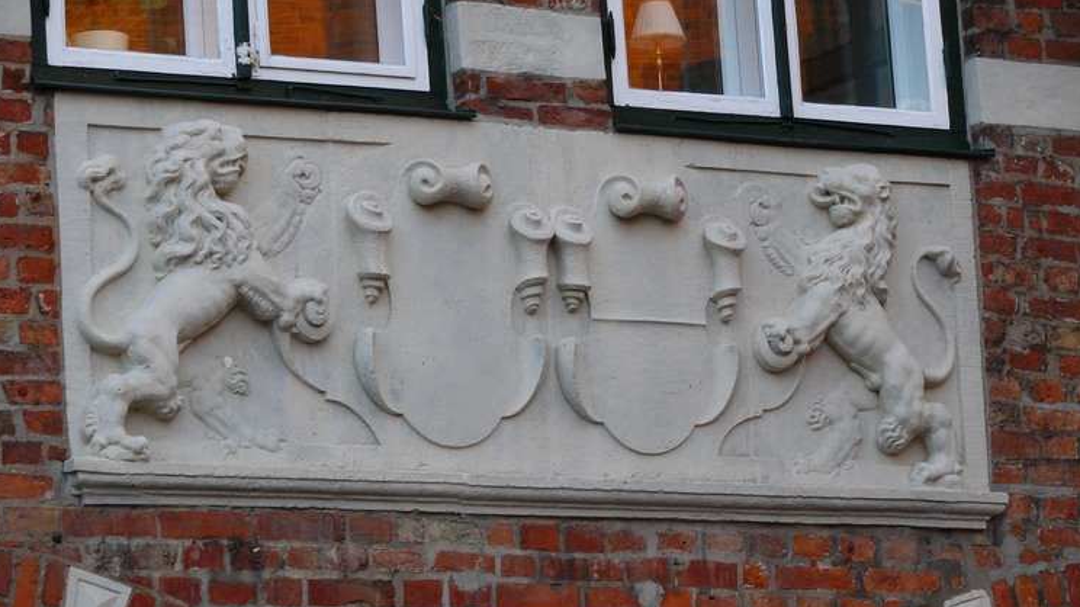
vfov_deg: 7.8
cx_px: 537
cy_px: 357
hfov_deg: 13.8
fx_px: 4466
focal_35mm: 156
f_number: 3.6
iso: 100
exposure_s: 1/100
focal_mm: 30.1
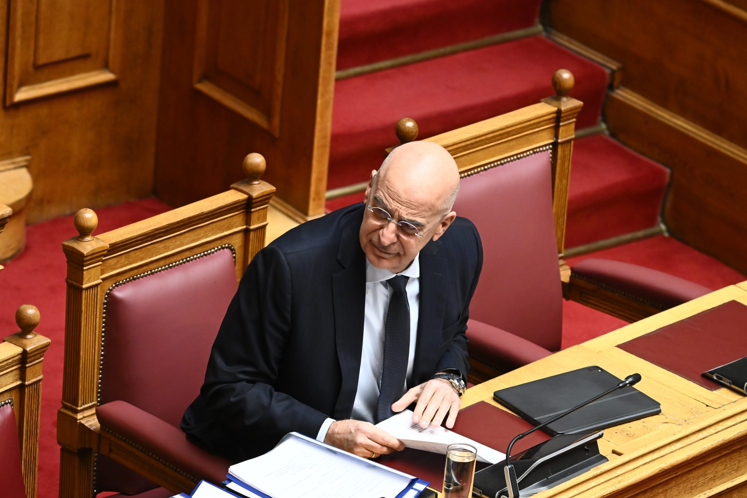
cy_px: 249
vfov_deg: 5.5
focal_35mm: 250
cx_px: 374
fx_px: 5187
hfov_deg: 8.2
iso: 5000
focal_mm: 250
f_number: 6.3
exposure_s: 1/200
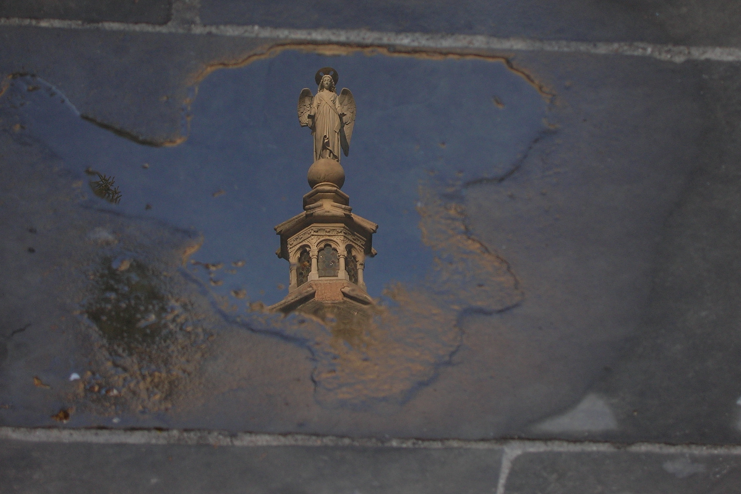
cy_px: 216
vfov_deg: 15.2
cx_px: 368
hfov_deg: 22.6
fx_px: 1852
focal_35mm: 90
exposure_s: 1/63.7
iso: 50
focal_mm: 14.3
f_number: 4.4
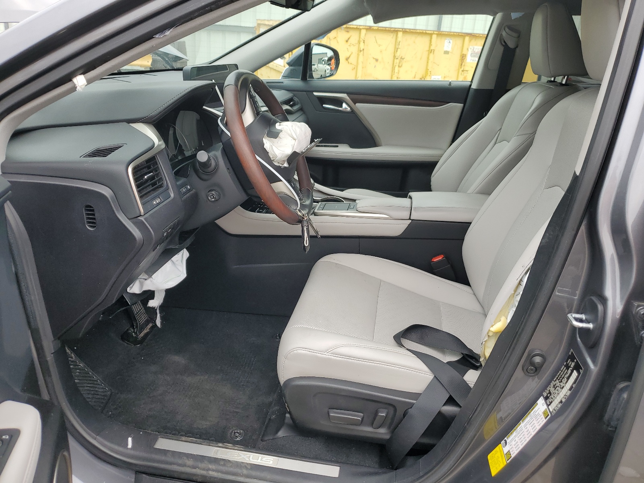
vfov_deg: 53.1
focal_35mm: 26
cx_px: 322
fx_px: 484
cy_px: 242
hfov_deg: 67.3
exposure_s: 1/769
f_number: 1.5
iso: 50
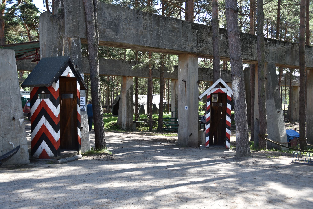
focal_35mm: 38
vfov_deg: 35.5
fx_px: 326
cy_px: 104
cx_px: 156
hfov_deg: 51.3
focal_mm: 25
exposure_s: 1/125
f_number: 4
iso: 100
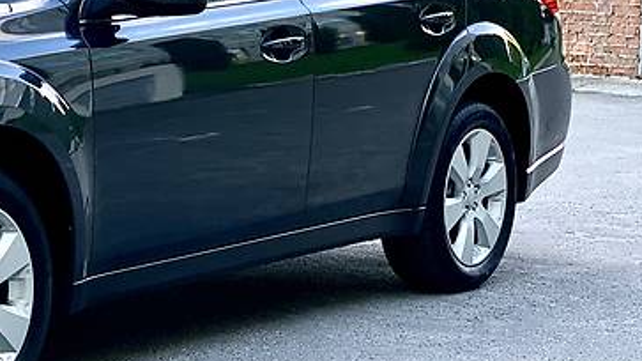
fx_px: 2127
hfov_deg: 16.7
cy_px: 152
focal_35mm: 125
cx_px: -30
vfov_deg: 9.7
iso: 20
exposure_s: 1/122
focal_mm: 6
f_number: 2.4
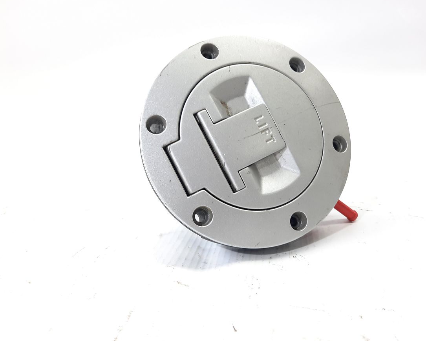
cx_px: 217
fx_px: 340
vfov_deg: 53.2
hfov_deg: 64.1
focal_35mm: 27
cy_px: 165
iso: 100
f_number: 2
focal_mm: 4.6
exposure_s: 1/50
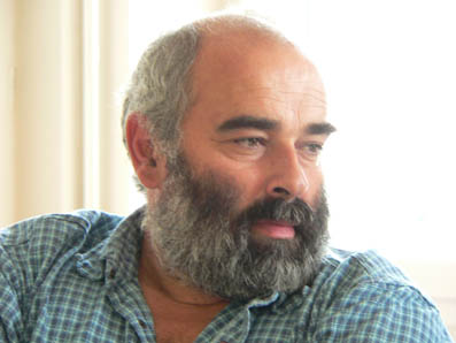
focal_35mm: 264
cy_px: 172
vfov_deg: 5.6
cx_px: 228
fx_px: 3479
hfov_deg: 7.5
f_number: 2.8
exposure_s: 1/13
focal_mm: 43.9
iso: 200
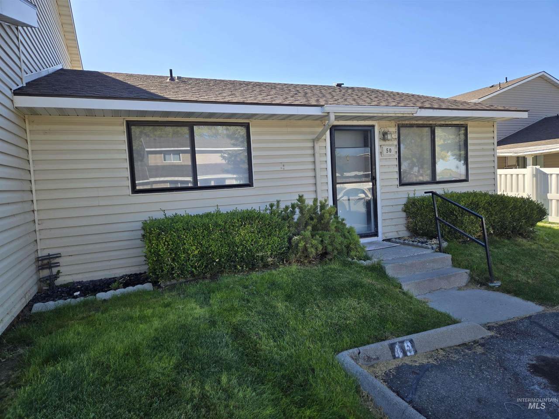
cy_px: 210
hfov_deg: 73.9
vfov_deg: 58.9
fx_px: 371
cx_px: 280
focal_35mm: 23
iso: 25
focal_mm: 5.4
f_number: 1.8
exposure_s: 1/902
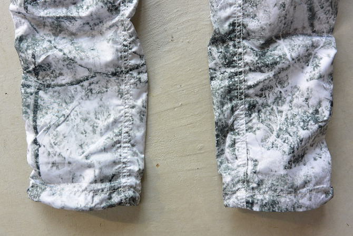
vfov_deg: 40.0
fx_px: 324
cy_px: 118
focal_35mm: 33
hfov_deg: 57.2
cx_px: 176
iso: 400
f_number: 3.8
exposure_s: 1/200
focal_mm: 12.5
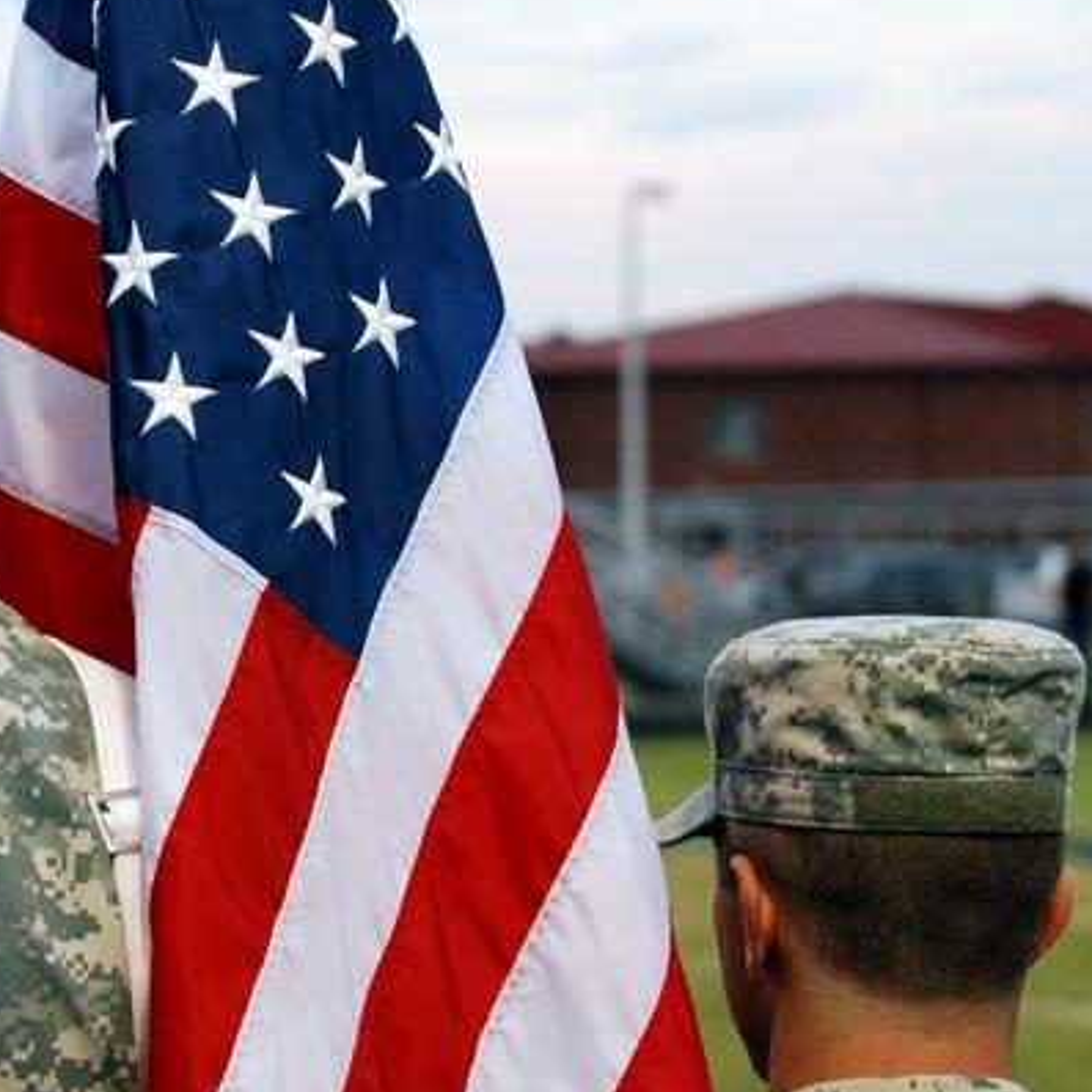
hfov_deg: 9.1
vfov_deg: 9.1
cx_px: 264
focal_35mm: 193
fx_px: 6883
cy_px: 469
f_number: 5.6
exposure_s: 1/125
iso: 800
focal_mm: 75
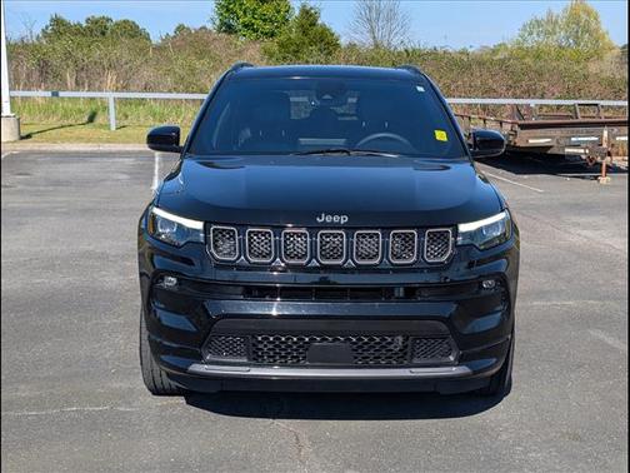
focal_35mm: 49
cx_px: 315
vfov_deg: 29.7
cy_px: 236
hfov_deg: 38.9
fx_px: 892
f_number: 1.68
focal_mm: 6.9
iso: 21
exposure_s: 1/1250
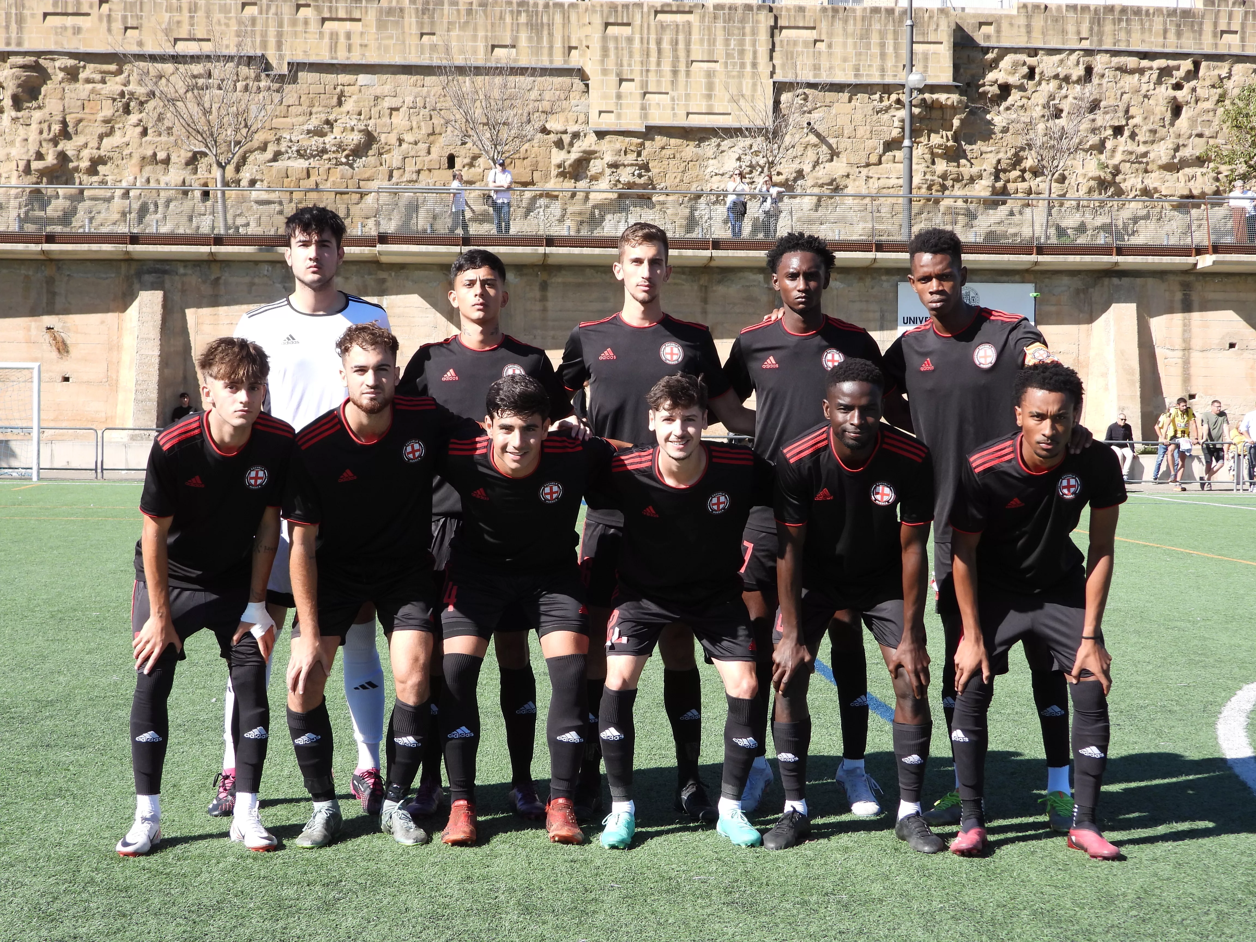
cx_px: 628
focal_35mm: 60
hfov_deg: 32.2
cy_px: 471
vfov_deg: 24.4
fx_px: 2177
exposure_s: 1/640
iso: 100
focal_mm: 10.7
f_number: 3.5
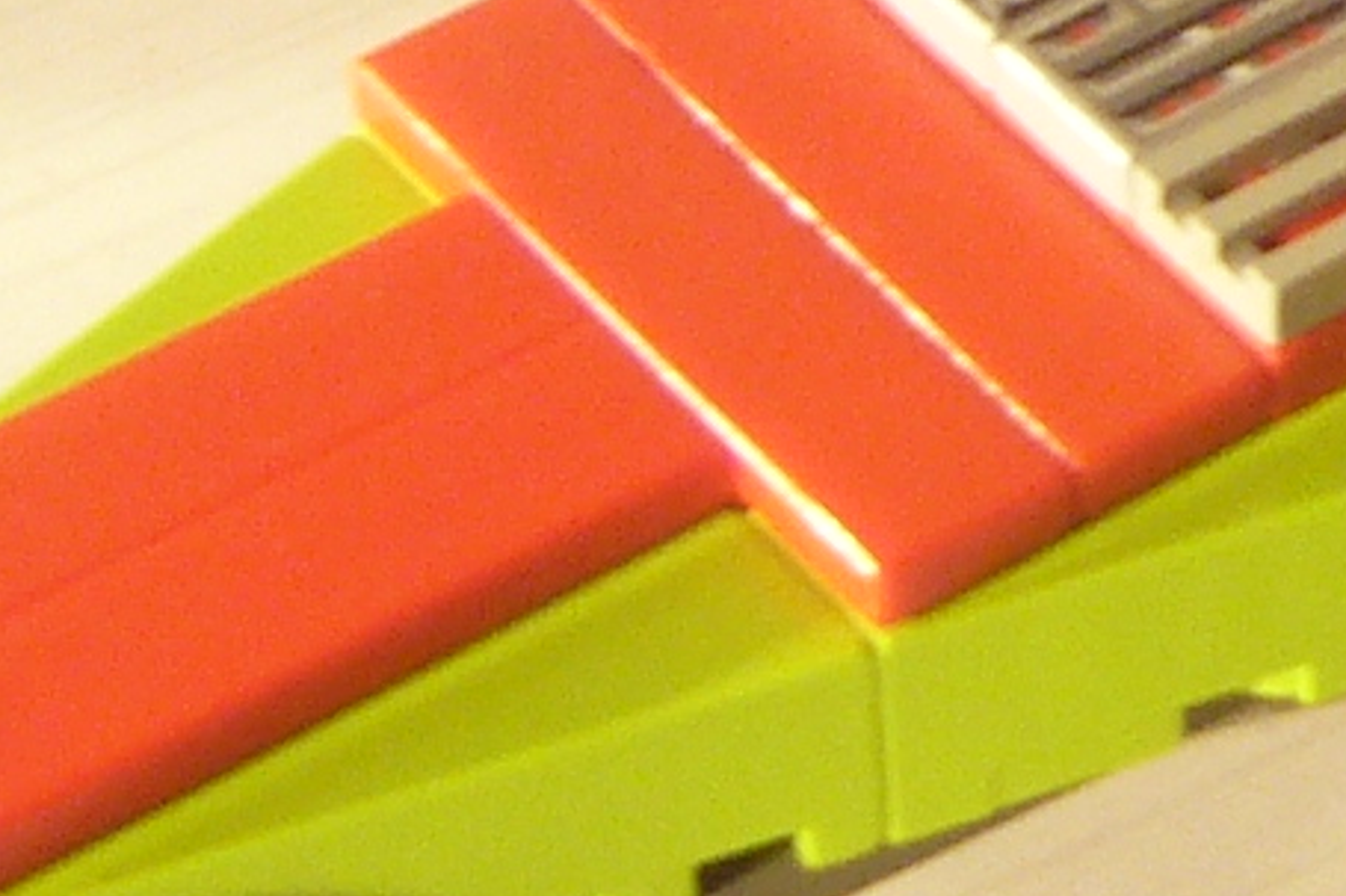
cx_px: 2402
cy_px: -482
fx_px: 7662
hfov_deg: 9.6
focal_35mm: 205
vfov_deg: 6.6
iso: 125
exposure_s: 1/8
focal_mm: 5.8
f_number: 2.8
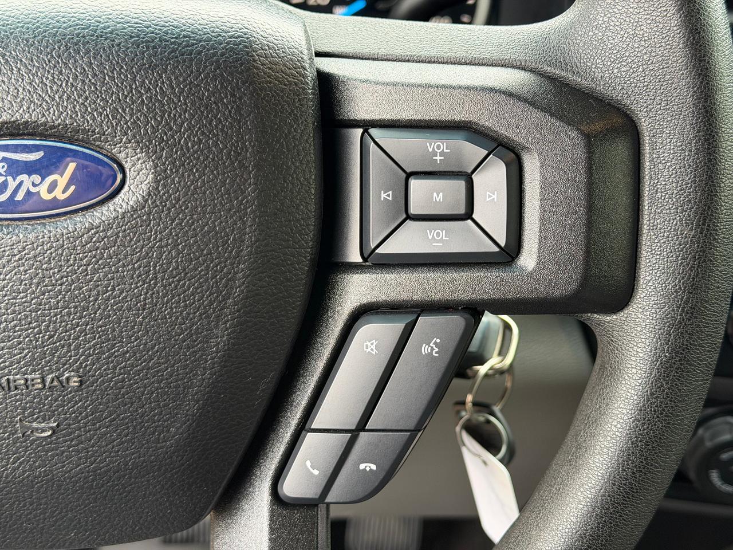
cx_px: 366
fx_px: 1016
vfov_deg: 30.3
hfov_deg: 39.7
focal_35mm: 48
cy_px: 275
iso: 100
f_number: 1.78
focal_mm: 6.76
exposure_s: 1/106
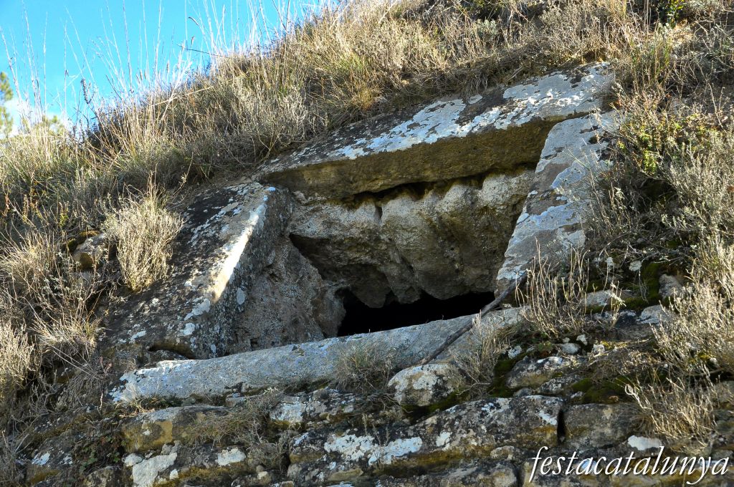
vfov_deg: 17.4
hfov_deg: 26.0
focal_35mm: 78
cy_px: 244
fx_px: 1588
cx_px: 367
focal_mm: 52
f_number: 9
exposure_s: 1/320
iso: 1000
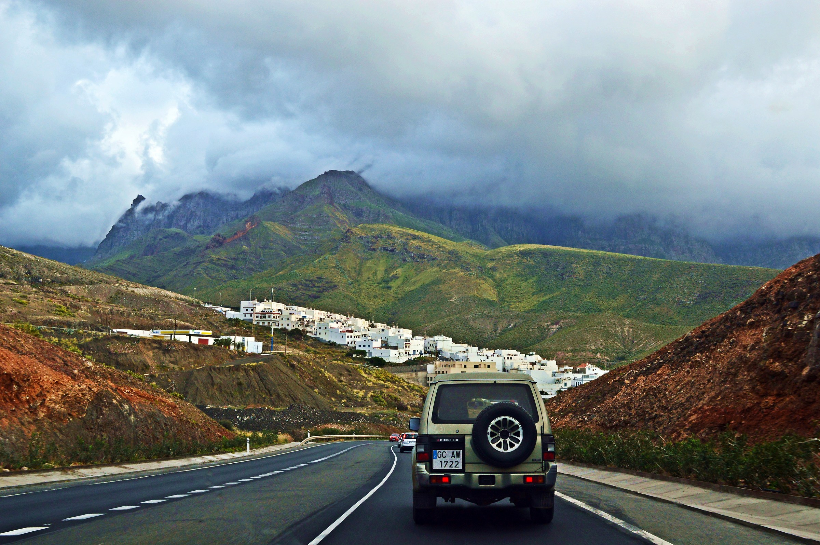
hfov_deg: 48.0
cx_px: 410
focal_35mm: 40
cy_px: 272
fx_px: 922
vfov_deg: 32.9
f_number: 10
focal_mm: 27
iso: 400
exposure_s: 1/200
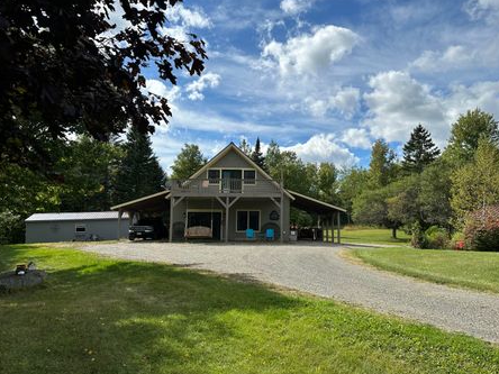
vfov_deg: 51.4
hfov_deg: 65.2
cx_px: 273
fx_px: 389
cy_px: 188
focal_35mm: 27
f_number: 1.78
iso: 80
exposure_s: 1/7576
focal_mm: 6.86
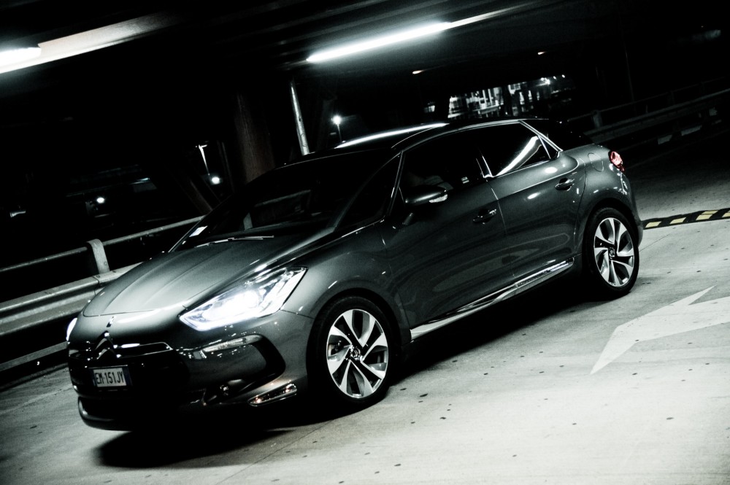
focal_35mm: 62
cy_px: 242
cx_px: 365
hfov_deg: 32.4
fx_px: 1256
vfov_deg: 21.9
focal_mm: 62
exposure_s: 1/80
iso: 3200
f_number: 4.5
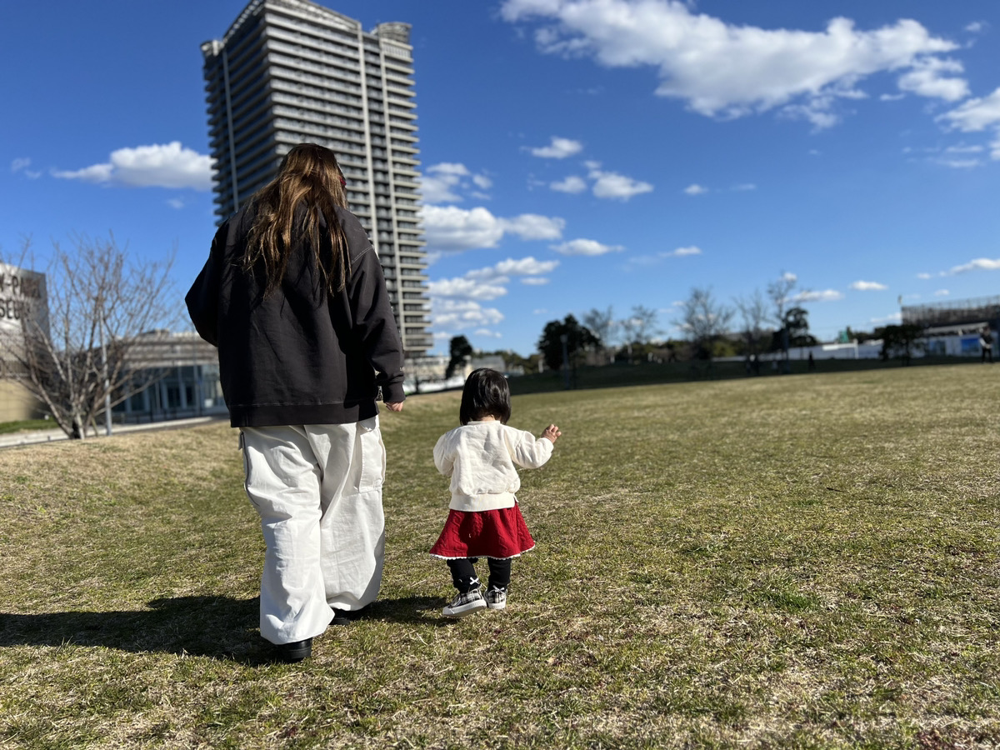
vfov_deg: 53.1
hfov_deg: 67.3
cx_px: 500
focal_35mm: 26
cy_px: 375
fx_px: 751
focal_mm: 5.7
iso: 50
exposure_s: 1/4831
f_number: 1.5
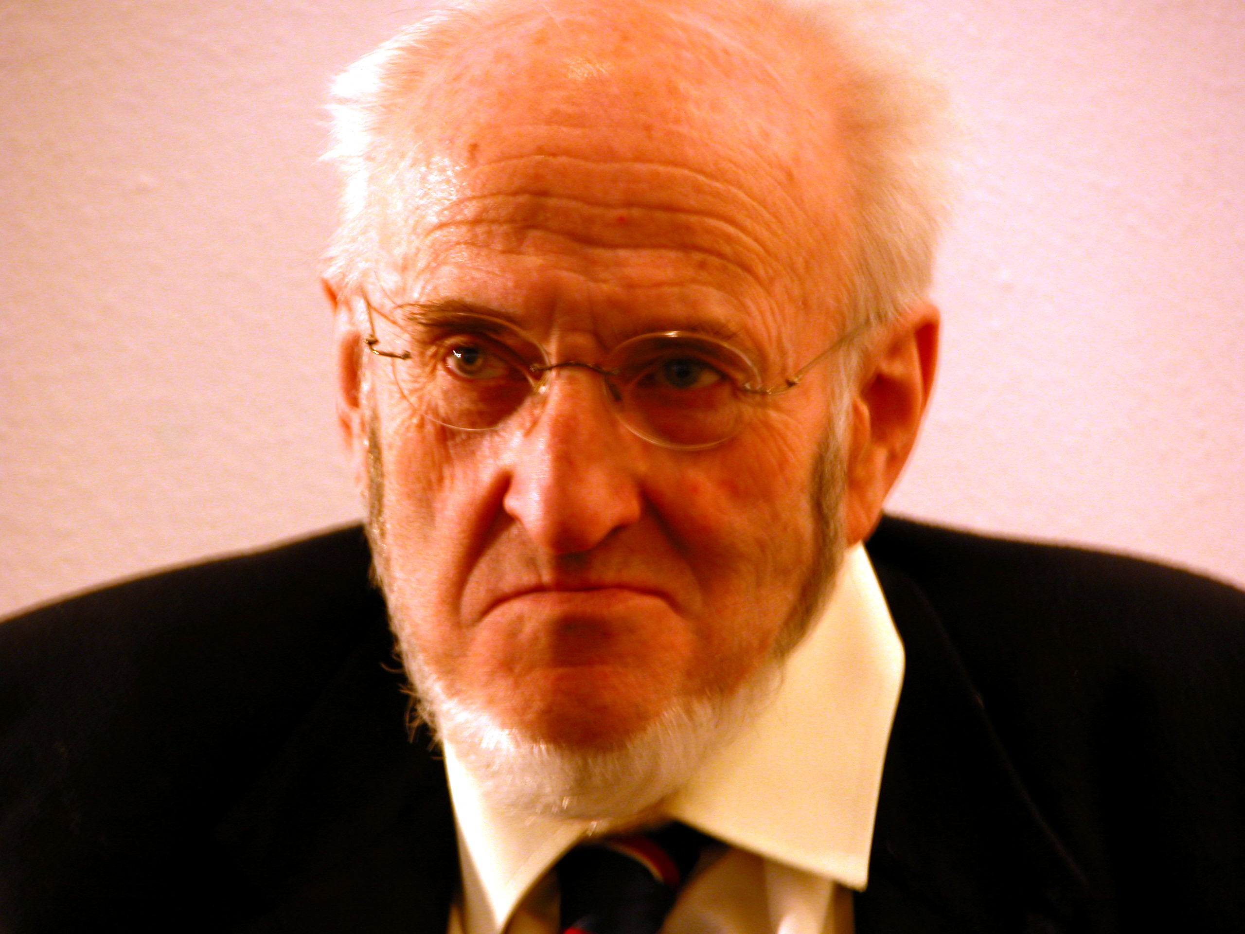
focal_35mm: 280
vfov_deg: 5.3
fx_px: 10070
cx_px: 622
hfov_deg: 7.1
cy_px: 467
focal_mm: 71.2
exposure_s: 1/3.8
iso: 100
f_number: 4.2
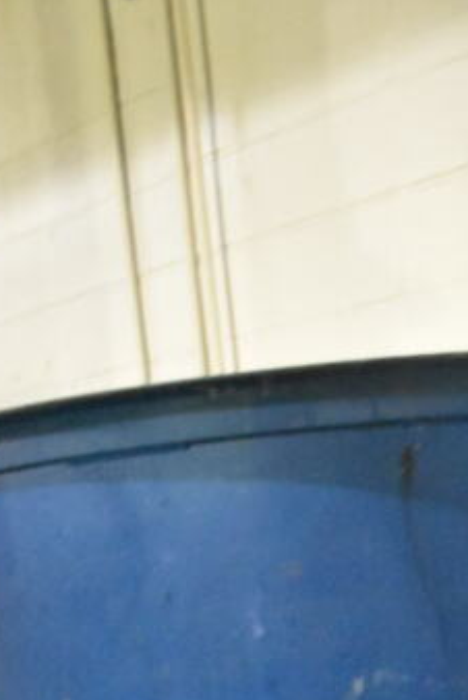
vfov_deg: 23.9
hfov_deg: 18.1
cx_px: 503
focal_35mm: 73
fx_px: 1420
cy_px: 941
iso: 12800
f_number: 3.5
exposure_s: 1/40
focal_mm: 18
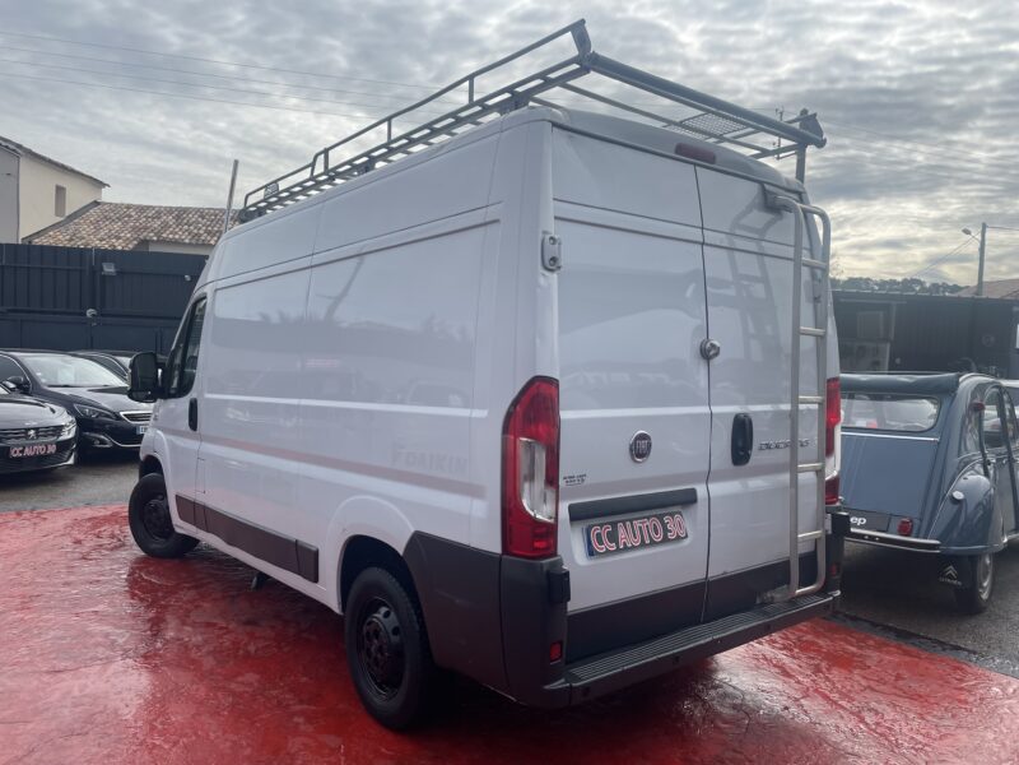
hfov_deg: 67.3
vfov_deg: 53.1
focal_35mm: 26
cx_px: 510
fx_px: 765
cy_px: 382
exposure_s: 1/3509
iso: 32
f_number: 1.6
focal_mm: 4.2
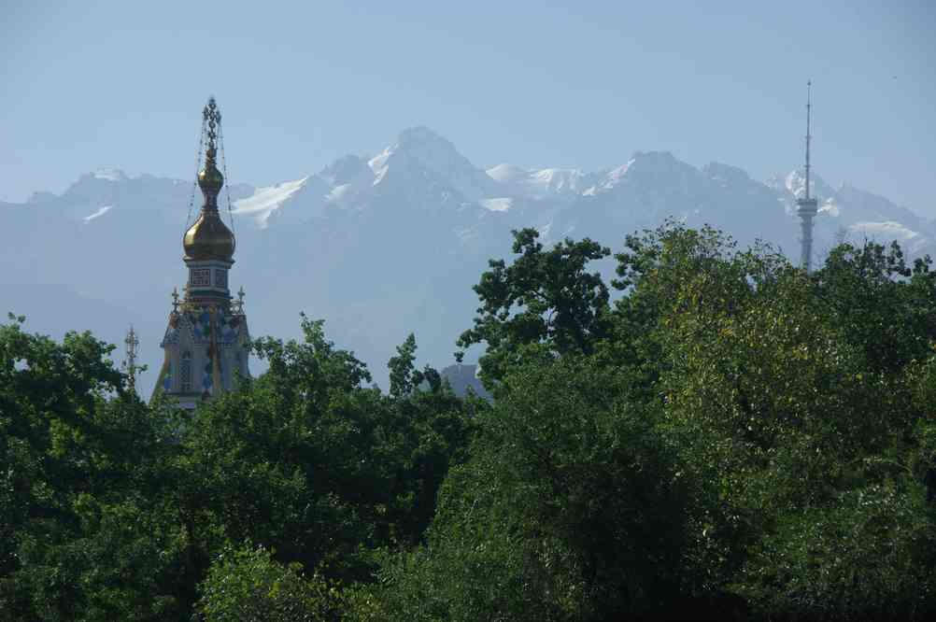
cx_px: 468
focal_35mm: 165
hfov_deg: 12.5
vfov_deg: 8.3
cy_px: 311
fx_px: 4286
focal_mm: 110
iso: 100
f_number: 9.5
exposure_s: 1/180
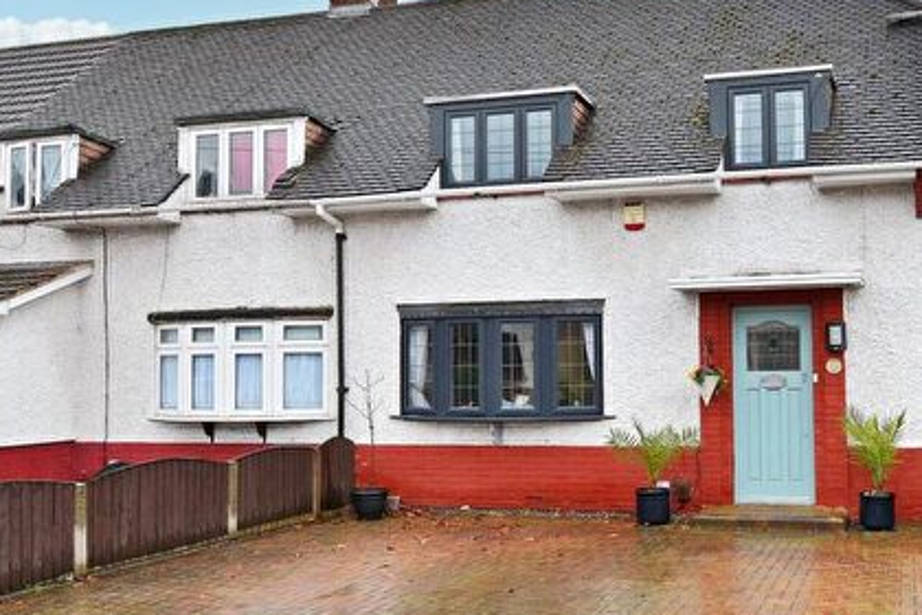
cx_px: 643
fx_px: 1024
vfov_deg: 33.4
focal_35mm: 40
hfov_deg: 47.4
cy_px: 315
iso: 80
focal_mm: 16
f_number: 8
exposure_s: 1/10
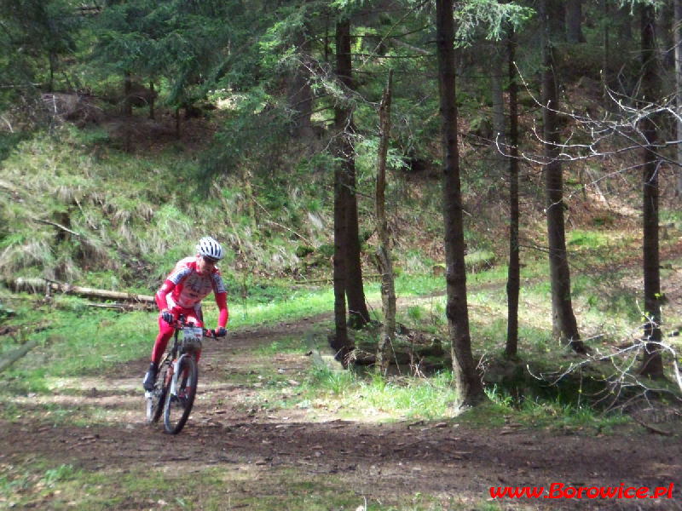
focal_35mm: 94
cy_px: 256
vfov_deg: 15.7
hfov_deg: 20.9
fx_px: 1852
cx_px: 341
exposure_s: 1/250
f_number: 4.3
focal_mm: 15.4
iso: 400
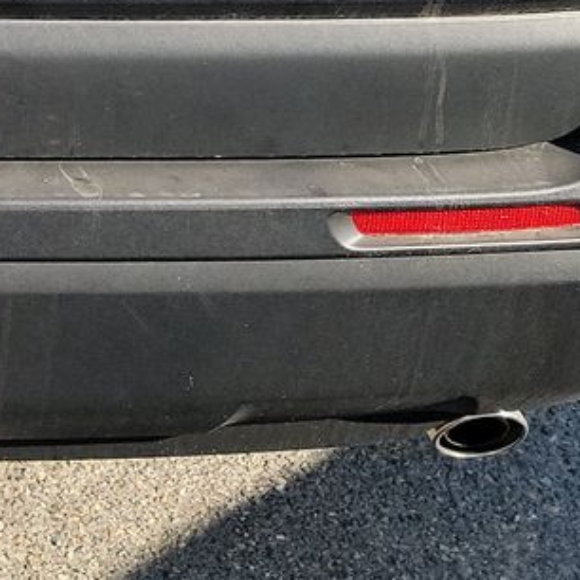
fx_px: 2104
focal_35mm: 111
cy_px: -360
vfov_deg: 14.4
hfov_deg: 14.4
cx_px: -353
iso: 50
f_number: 1.8
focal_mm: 6.7
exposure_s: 1/421
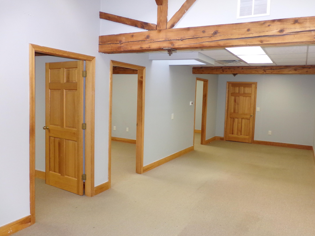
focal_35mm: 28
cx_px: 165
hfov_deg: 63.4
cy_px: 112
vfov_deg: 49.7
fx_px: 255
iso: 200
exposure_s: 1/34
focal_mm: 4.7
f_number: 3.2
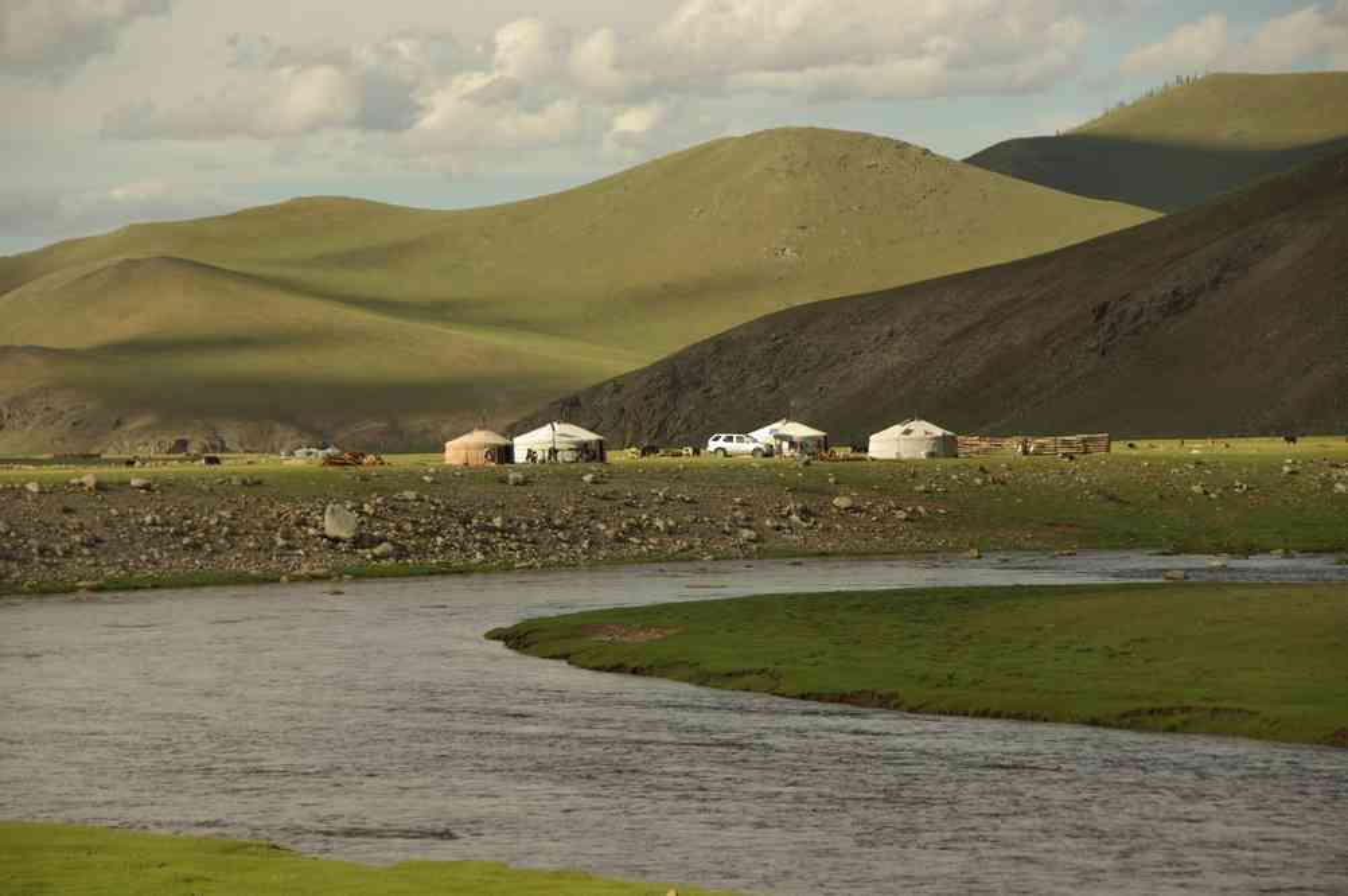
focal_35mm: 180
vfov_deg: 7.6
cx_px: 674
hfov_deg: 11.4
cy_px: 448
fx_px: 6733
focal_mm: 120
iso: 100
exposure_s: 1/250
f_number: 8
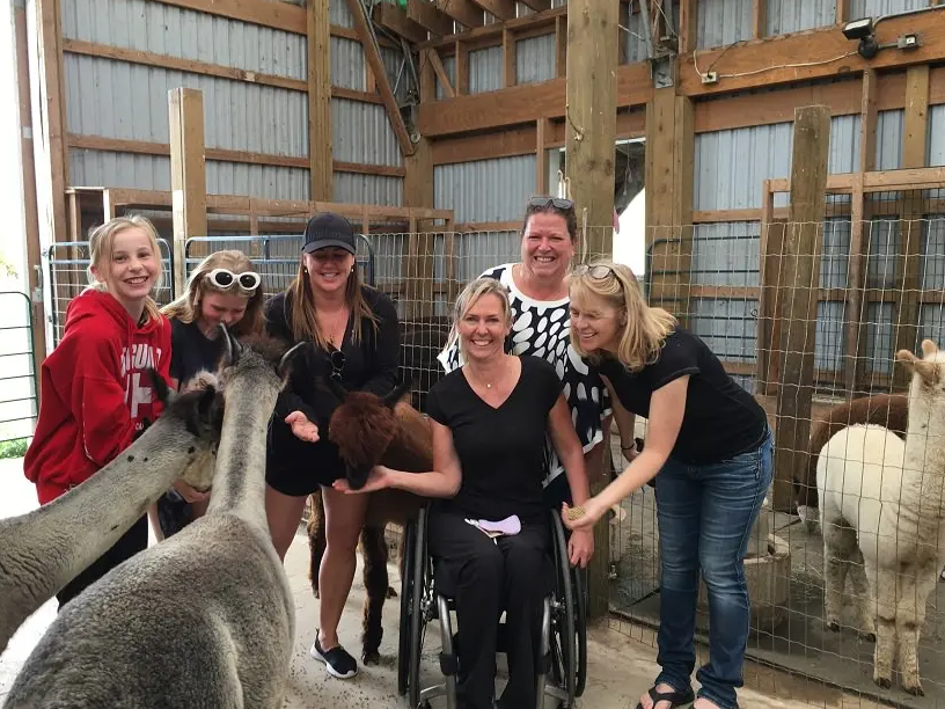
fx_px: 874
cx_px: 435
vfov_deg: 44.2
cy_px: 349
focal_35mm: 32
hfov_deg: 56.7
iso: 32
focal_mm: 4.15
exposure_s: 1/40
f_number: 2.2
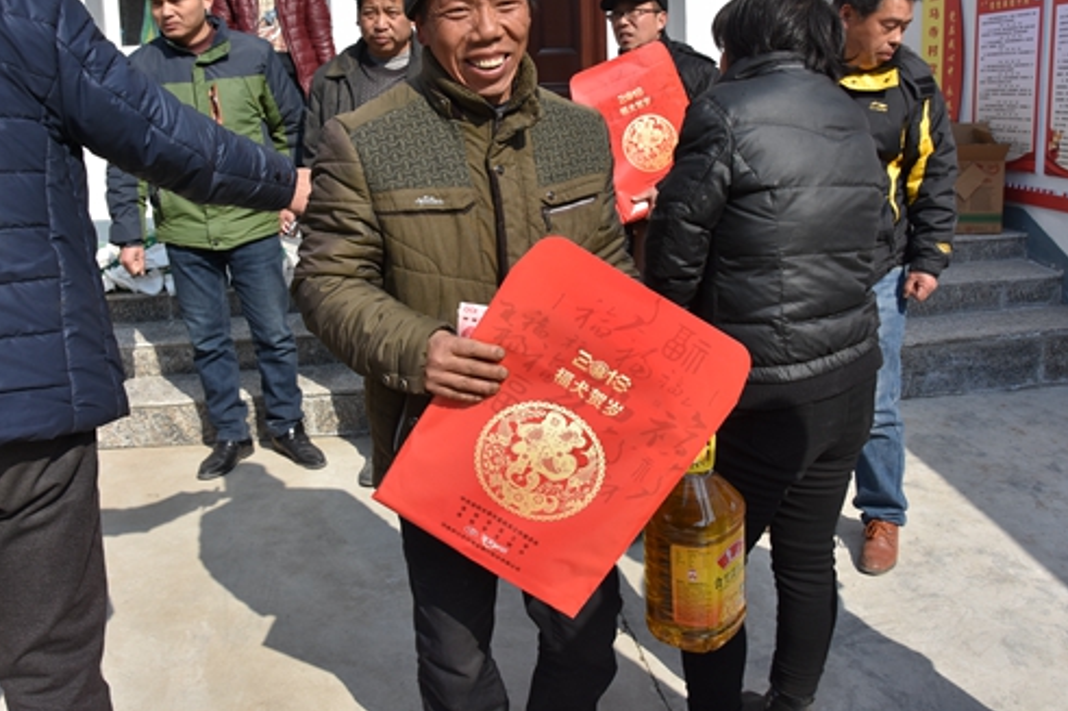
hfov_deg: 57.2
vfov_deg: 39.7
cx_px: 505
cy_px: 278
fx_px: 979
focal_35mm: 33
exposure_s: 1/500
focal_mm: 18
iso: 220
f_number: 8
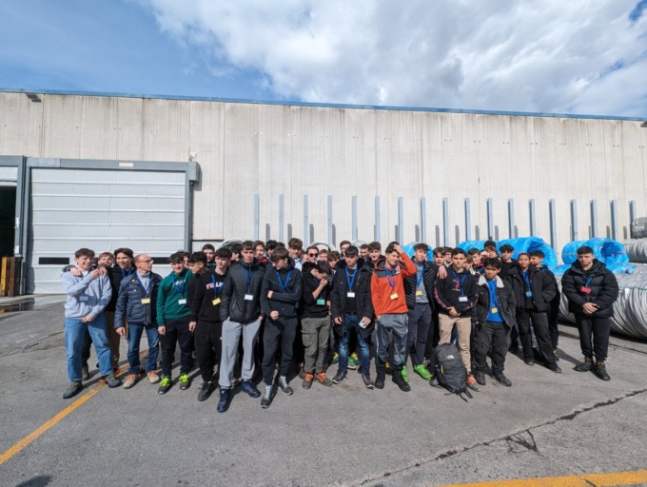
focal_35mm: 13
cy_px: 244
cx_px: 324
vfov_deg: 90.1
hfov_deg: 106.1
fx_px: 243
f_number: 2.2
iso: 56
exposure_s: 1/1692
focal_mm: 1.95
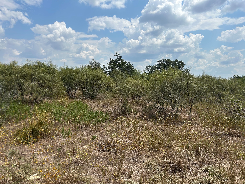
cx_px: 122
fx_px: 184
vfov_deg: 53.1
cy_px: 92
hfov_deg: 67.3
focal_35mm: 26
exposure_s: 1/7463
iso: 50
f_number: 1.5
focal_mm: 5.7
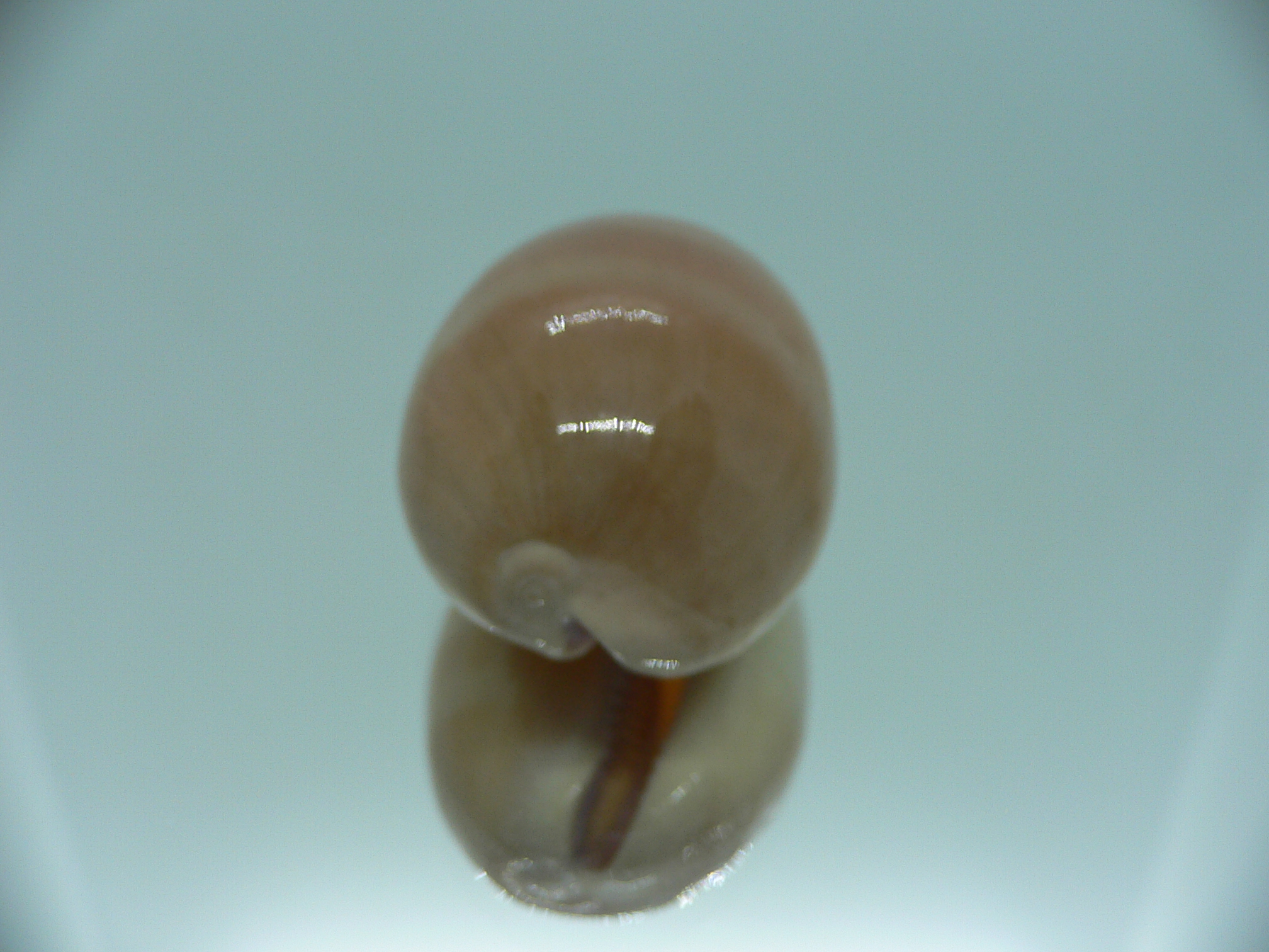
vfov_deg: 40.7
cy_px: 476
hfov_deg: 52.6
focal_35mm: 35
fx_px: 1283
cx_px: 634
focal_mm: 4.6
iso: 80
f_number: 2.8
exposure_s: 1/60
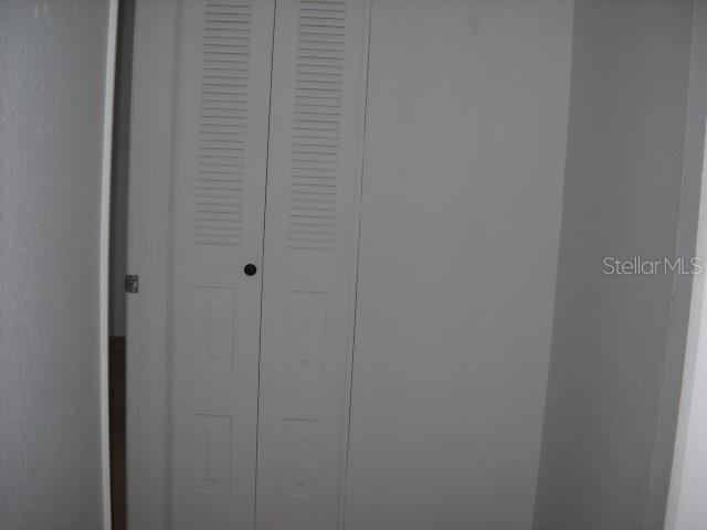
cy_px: 265
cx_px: 354
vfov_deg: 35.1
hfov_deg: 45.8
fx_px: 837
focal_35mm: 41
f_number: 3.1
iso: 64
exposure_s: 1/30
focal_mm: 6.72
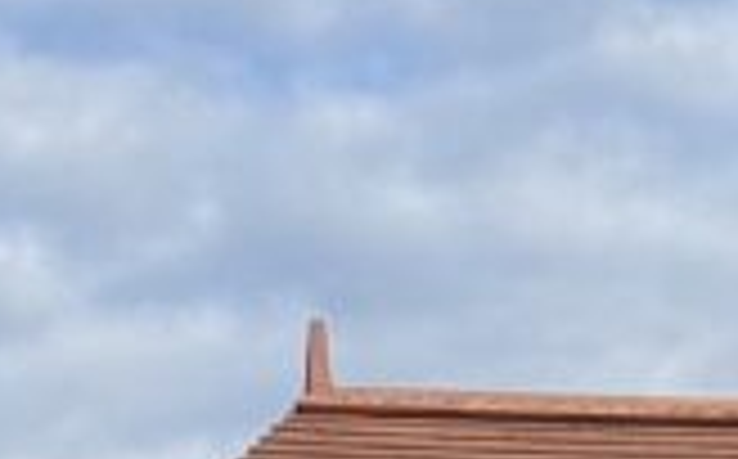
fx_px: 6387
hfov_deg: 6.4
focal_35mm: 318
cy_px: 1521
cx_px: 1467
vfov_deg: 4.0
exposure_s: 1/2415
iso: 64
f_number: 1.78
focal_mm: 6.76
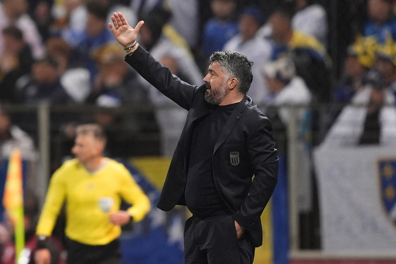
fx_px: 4398
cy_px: 132
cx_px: 198
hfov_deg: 5.2
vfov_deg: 3.4
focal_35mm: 400
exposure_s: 1/1250
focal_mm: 400
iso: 2500
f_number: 2.8
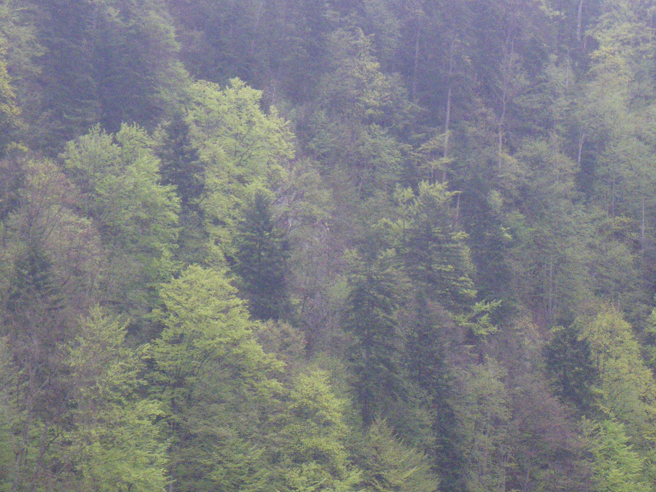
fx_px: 2786
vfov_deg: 10.1
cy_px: 255
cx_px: 345
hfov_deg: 13.4
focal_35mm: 147
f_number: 4.8
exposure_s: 1/100
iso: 400
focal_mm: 13.7
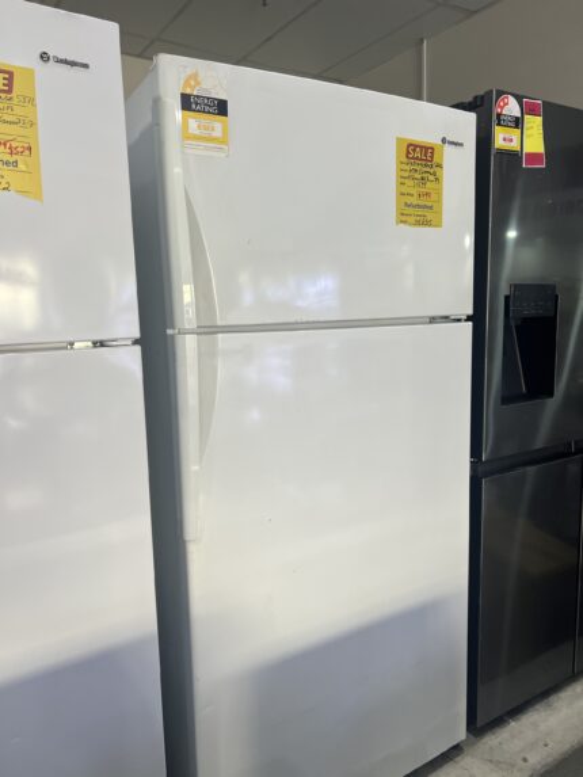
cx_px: 292
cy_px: 388
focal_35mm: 26
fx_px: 584
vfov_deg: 67.3
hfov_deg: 53.1
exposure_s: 1/100
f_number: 1.5
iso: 64
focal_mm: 5.7
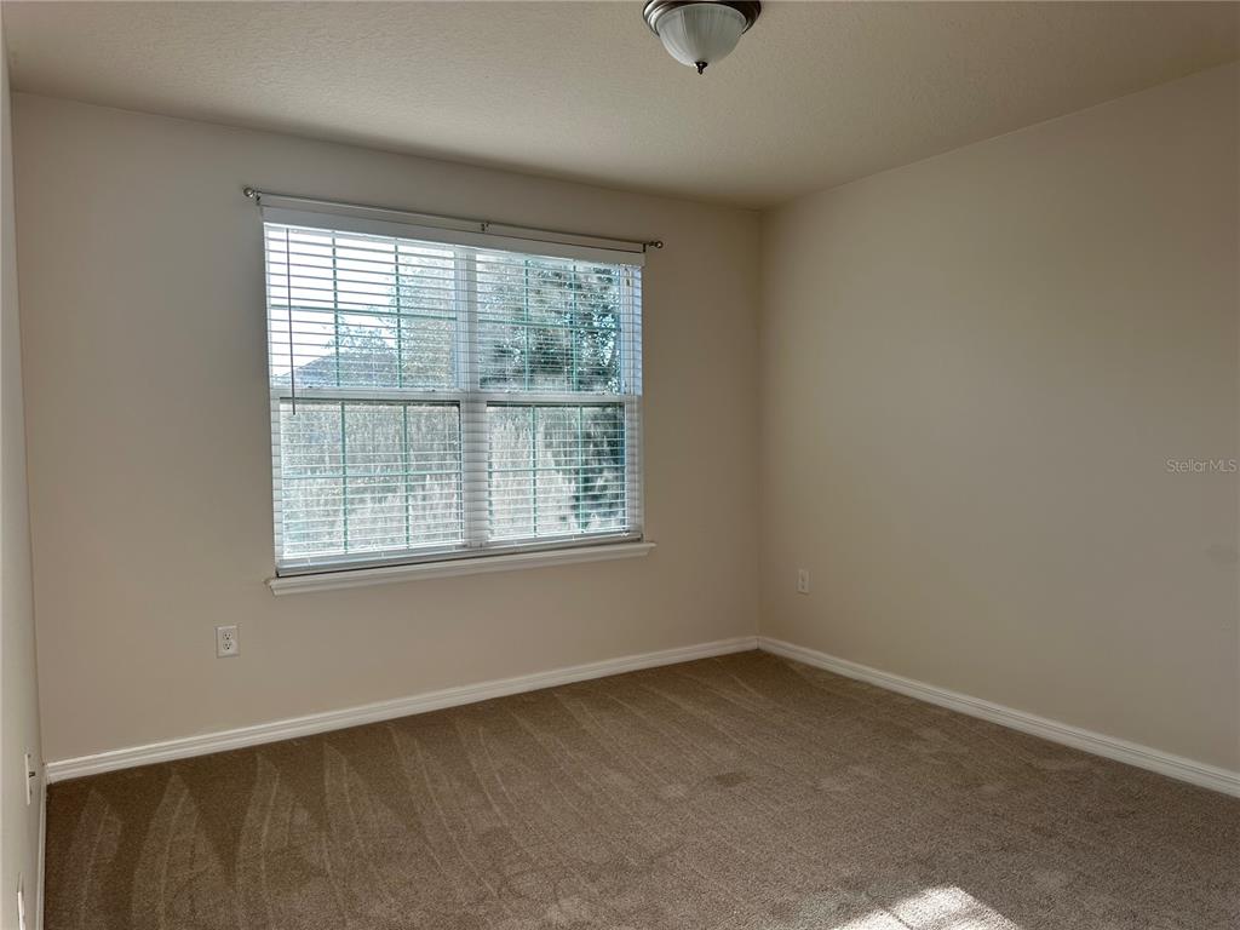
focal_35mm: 24
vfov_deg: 56.8
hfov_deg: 71.6
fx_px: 860
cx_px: 620
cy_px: 465
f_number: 1.78
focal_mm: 6.86
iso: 80
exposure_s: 1/448
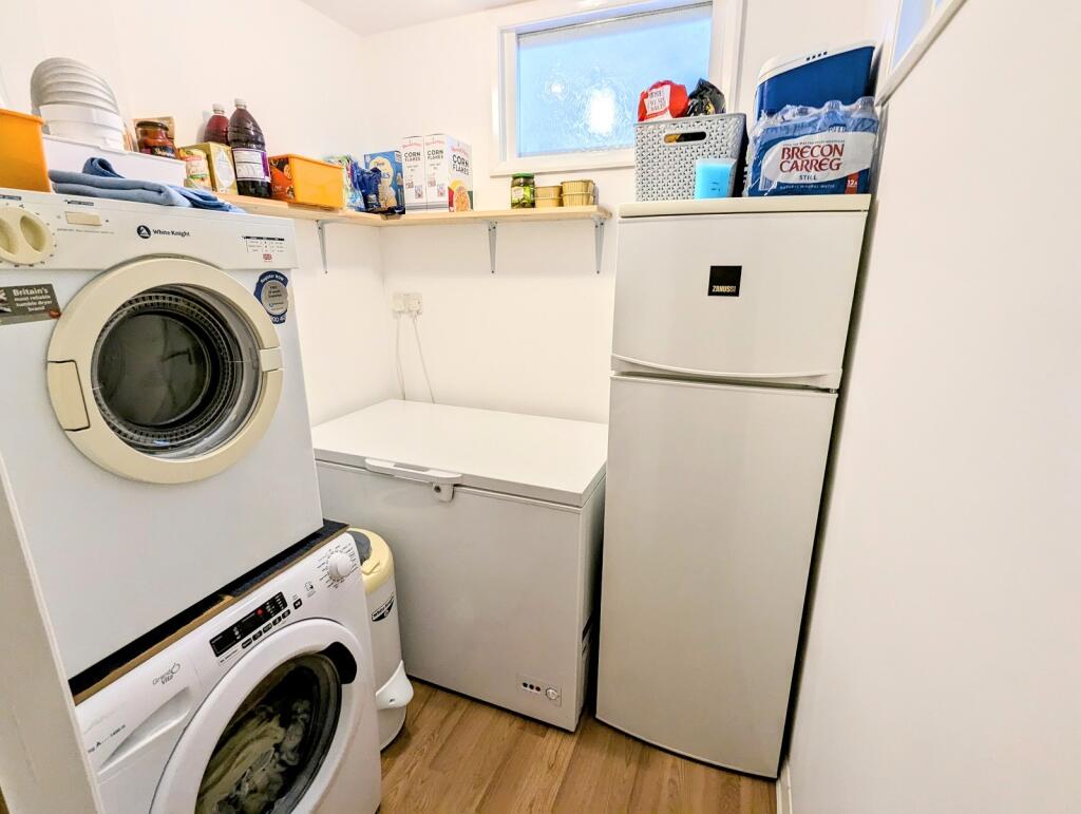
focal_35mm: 16
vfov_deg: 78.2
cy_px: 407
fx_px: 500
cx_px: 540
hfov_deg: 94.4
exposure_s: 1/100
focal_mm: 2.35
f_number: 2.2
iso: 118
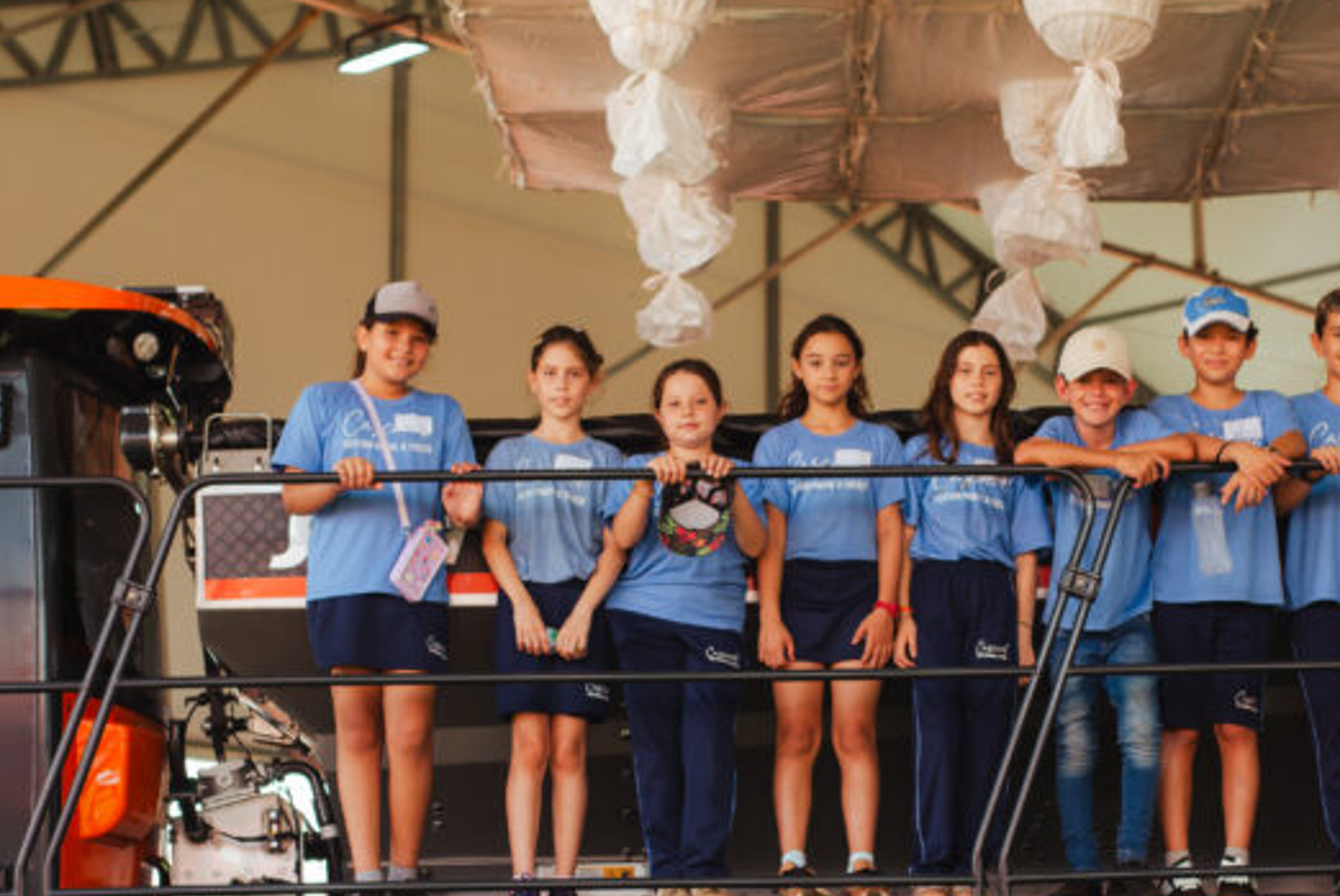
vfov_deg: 13.9
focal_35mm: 98
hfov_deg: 20.8
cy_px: 760
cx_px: 737
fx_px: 3651
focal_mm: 50
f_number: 2.8
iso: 160
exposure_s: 1/320
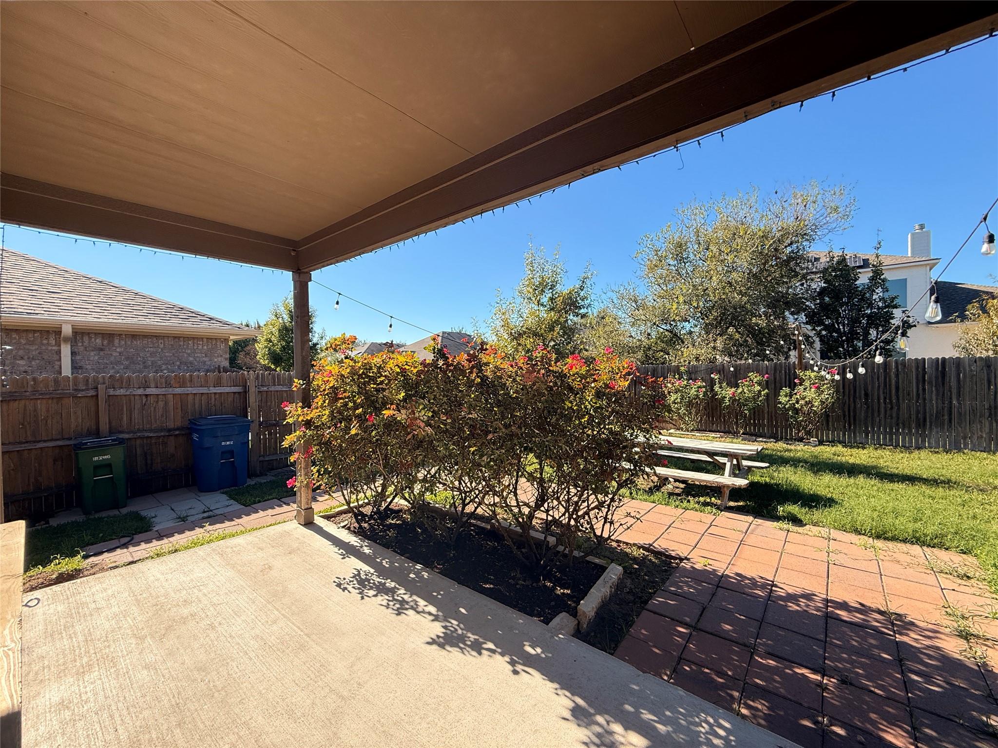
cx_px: 499
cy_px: 374
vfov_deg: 85.7
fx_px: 404
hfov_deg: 102.1
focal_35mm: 14
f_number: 2.2
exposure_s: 1/809
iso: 64
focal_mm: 2.22
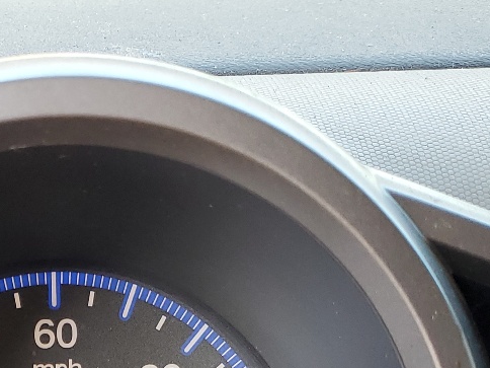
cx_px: 57
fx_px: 1217
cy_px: 560
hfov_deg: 22.3
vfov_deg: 15.7
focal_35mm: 86
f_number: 1.5
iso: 55
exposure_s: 1/60.2
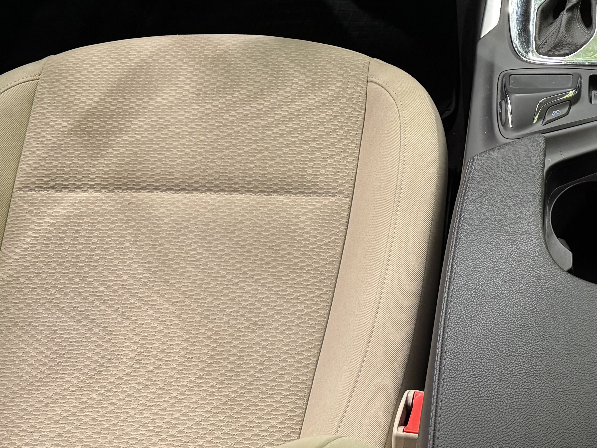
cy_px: -34
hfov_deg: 32.2
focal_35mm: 57
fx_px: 983
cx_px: 531
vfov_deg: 24.1
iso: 400
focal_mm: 6.76
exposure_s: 1/50
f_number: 1.78
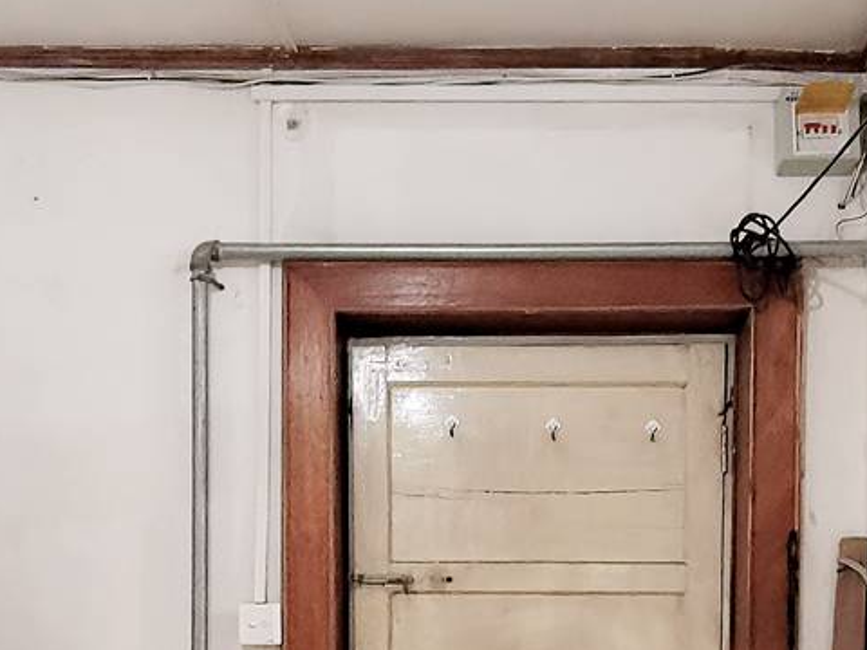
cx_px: 540
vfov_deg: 26.8
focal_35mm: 51
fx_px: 1277
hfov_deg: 37.3
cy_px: 666
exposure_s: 1/33.3
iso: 640
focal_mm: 2.26
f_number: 2.2
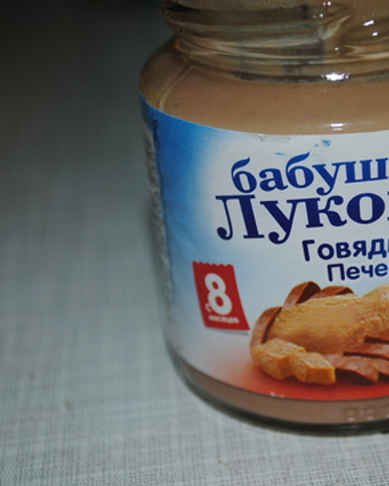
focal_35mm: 85
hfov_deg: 17.9
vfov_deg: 22.5
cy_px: 242
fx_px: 1223
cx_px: 305
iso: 110
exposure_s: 1/60
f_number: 5.3
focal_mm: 40
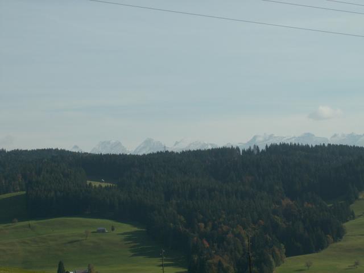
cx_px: 182
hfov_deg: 18.7
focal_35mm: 105
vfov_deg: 14.1
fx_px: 1104
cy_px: 136
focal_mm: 17.2
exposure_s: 1/800
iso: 50
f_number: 5
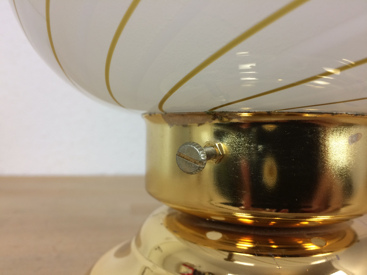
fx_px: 307
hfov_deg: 61.7
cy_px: 138
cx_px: 184
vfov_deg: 48.2
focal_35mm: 29
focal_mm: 4.15
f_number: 2.2
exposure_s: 1/33
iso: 40
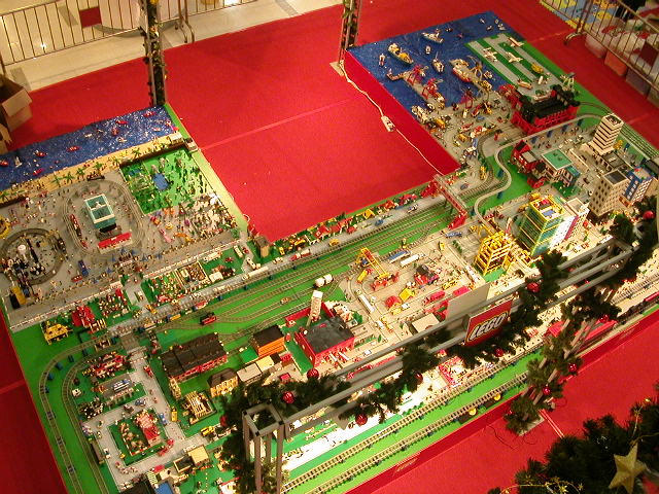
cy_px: 247
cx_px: 330
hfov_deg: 50.1
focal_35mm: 37
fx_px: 704
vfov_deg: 38.7
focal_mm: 5.6
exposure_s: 1/25.6
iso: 265
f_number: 2.7
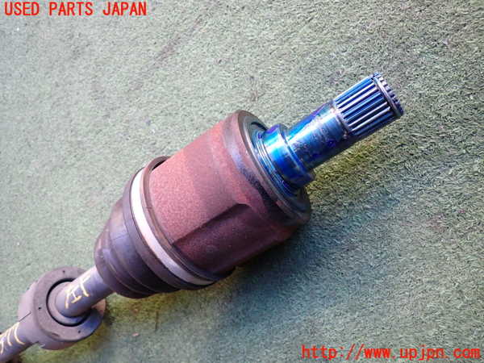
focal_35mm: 25
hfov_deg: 69.4
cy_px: 182
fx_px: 350
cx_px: 242
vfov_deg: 54.9
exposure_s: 1/50
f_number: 2
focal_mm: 4.5
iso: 200
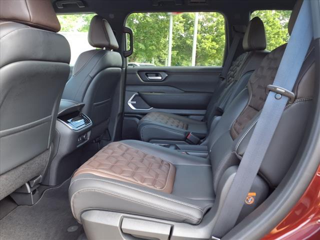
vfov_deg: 51.4
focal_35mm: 27
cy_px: 120
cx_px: 160
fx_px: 250
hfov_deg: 65.3
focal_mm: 3.58
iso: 40
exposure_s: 1/60.2
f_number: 1.9
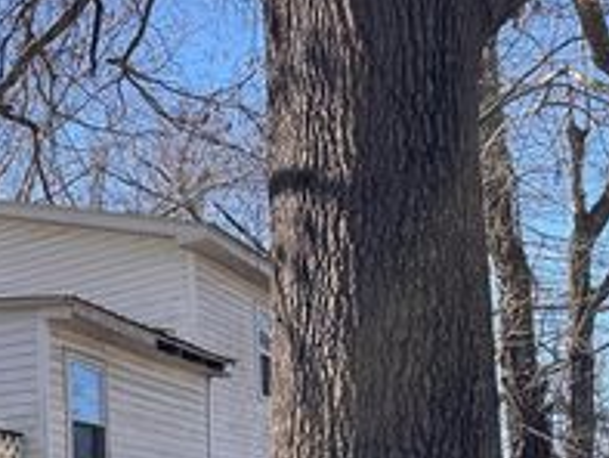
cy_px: 546
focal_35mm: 66
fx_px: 1162
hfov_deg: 26.0
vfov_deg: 20.8
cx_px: -136
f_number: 1.6
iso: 50
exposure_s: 1/1037
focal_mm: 5.96
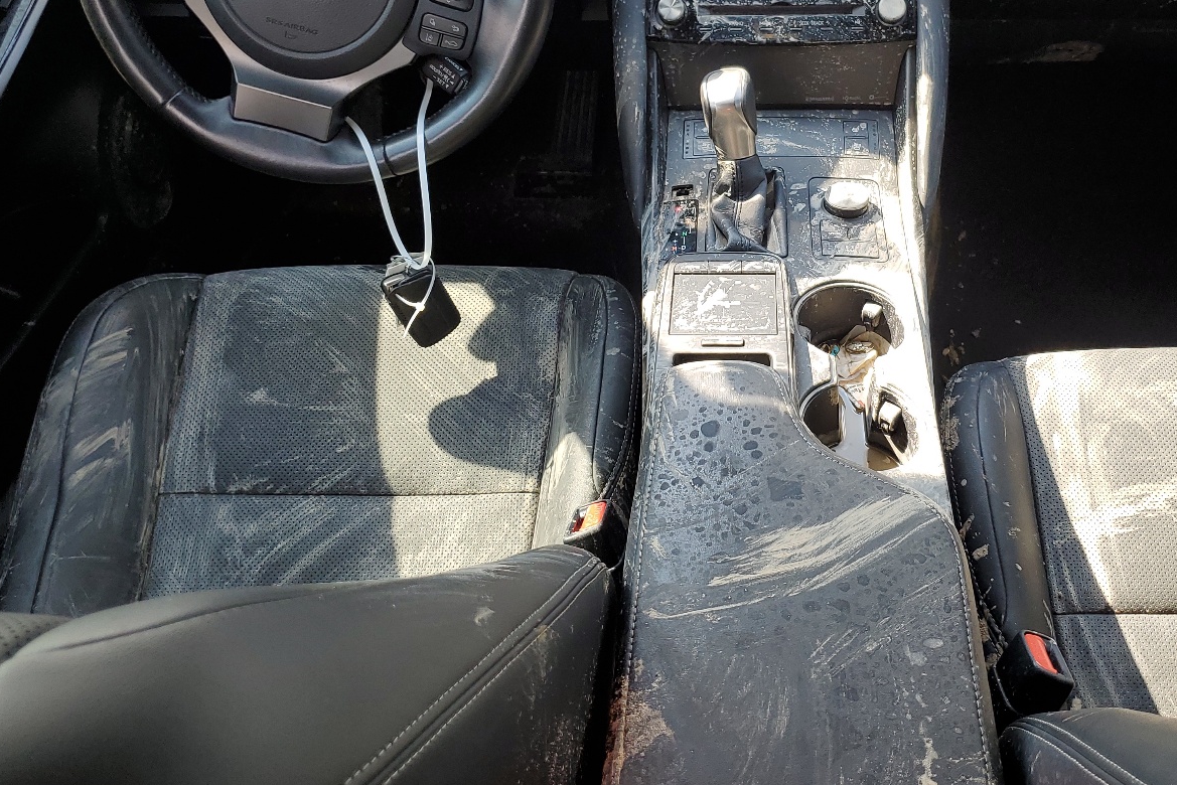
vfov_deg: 35.4
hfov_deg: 51.3
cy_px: 232
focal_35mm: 37
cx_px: 745
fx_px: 1210
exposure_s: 1/175
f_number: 1.5
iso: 50
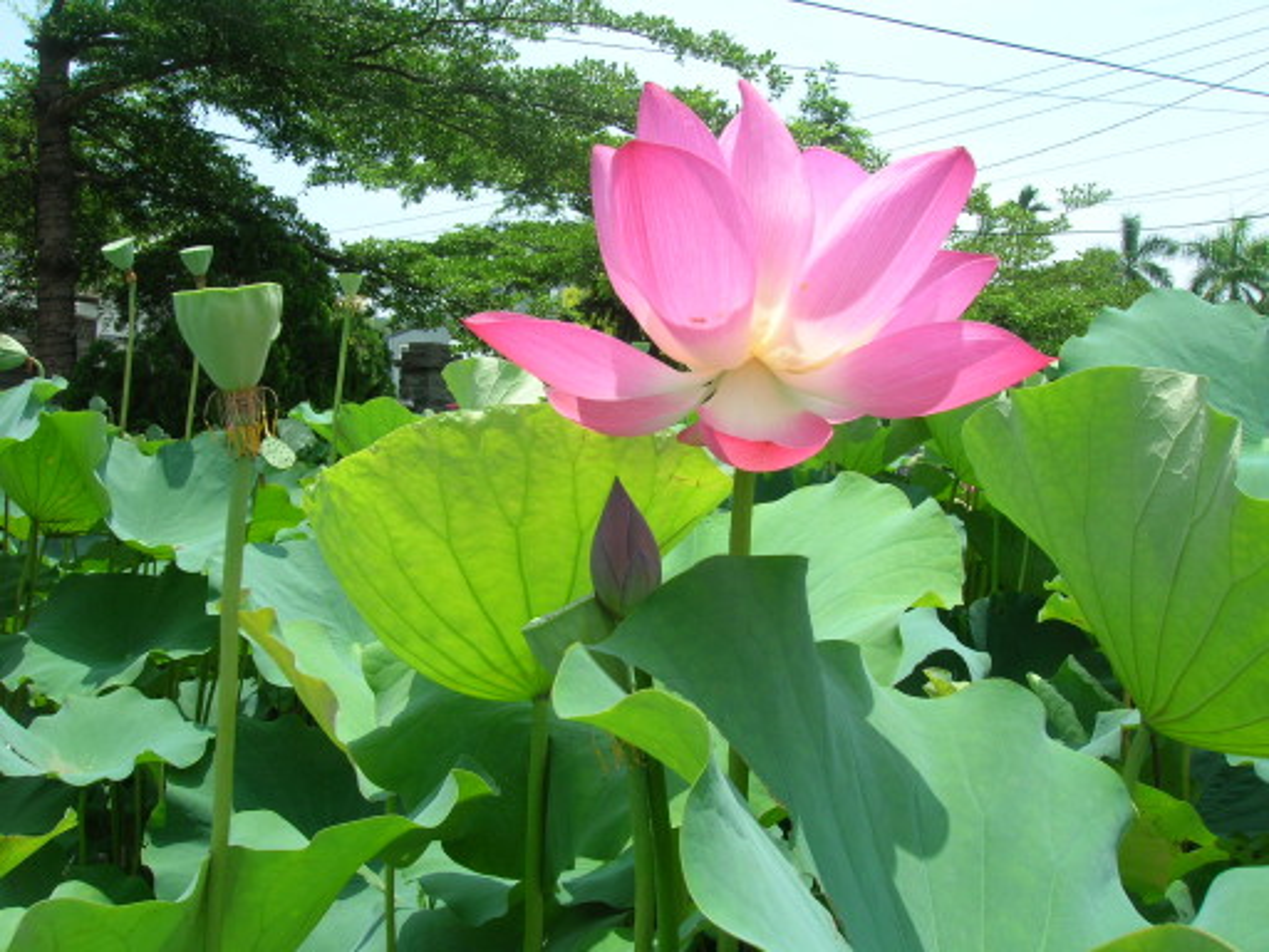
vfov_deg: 41.8
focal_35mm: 34
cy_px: 476
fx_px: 1246
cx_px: 634
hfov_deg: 54.0
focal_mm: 5.7
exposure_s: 1/222
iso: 50
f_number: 4.9
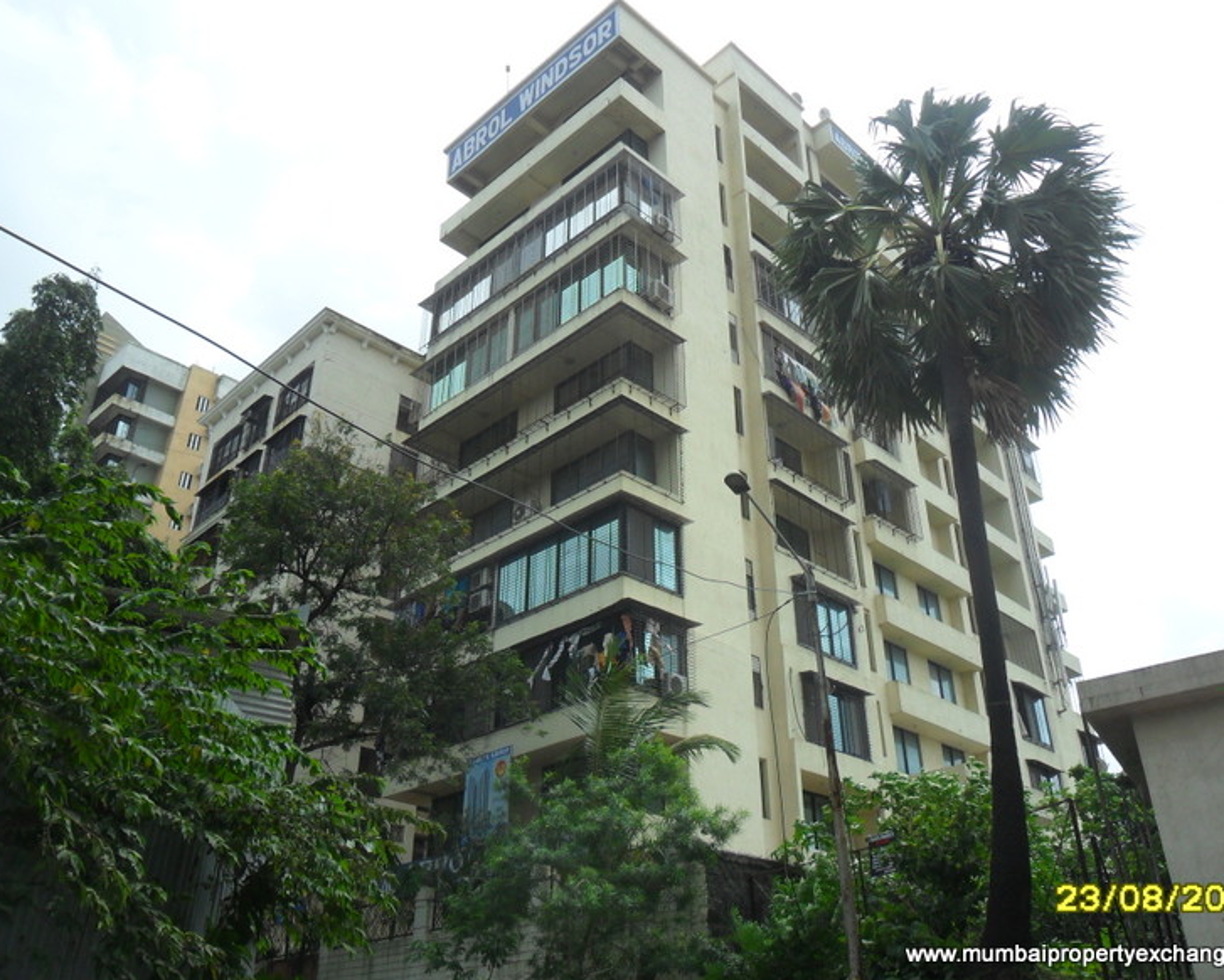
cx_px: 652
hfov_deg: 60.4
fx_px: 1051
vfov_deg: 50.0
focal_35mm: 29
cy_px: 490
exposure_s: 1/1000
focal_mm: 4.9
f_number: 3.5
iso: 100
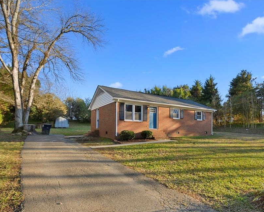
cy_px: 112
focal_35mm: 18
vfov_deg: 73.7
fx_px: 141
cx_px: 151
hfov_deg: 85.8
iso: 320
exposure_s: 1/20
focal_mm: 10
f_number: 13
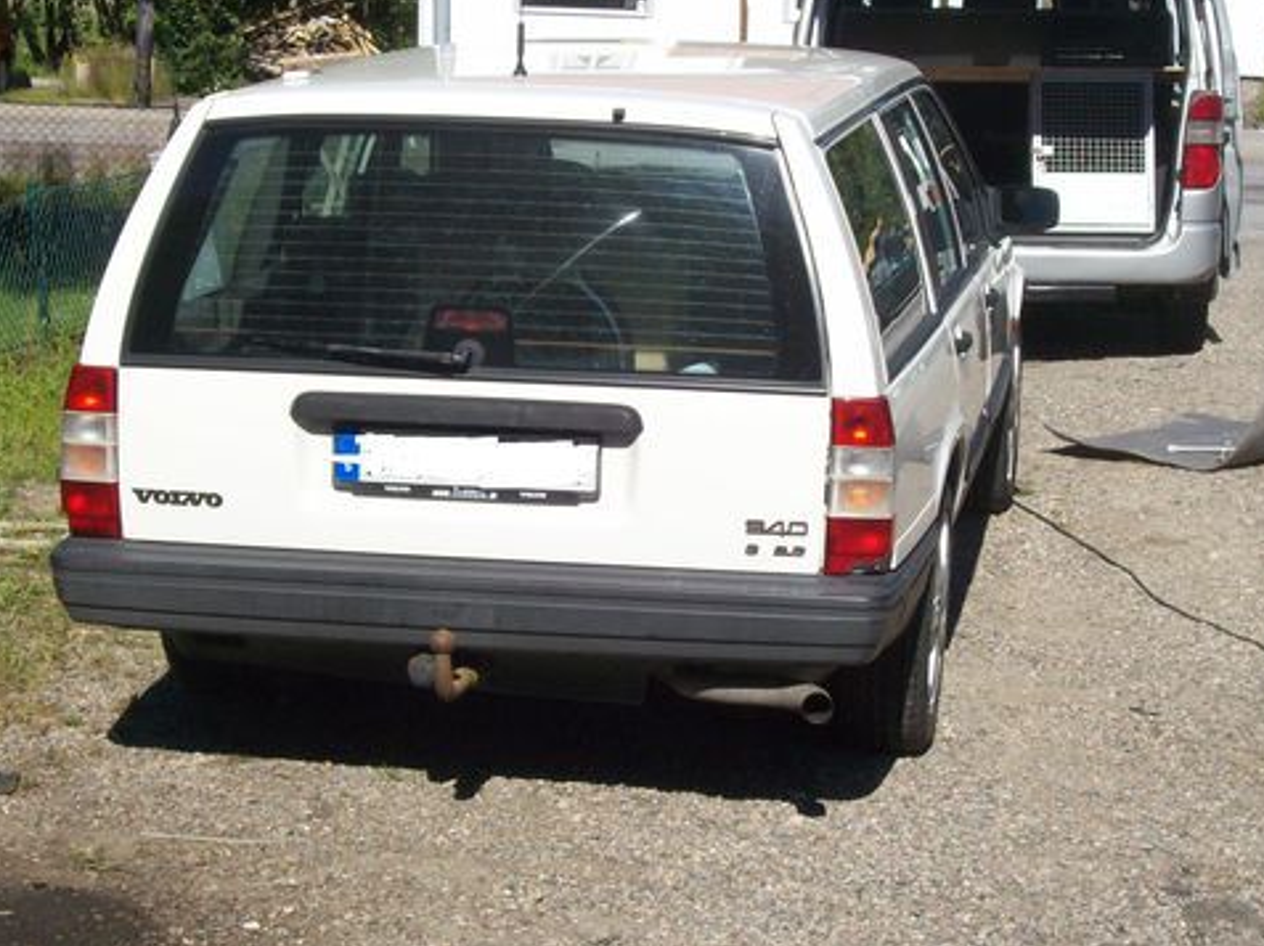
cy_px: 490
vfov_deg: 15.7
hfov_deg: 20.9
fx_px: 3430
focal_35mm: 94
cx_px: 662
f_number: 6.7
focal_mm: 11.6
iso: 80
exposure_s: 1/393
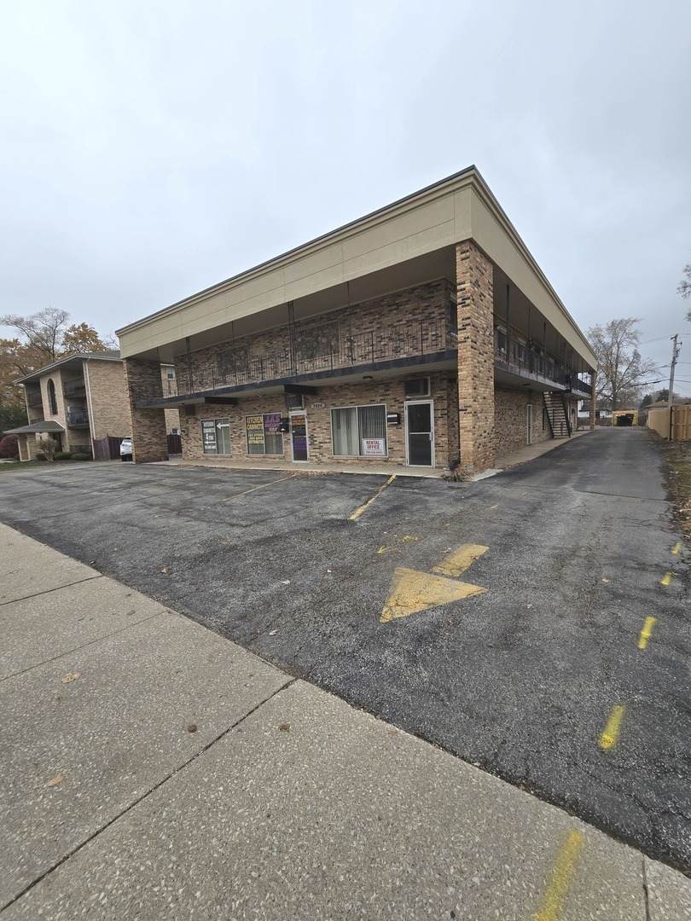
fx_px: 346
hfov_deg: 89.9
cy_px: 460
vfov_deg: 106.2
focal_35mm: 13
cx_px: 346
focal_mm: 2.2
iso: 50
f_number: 2.2
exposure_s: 1/832
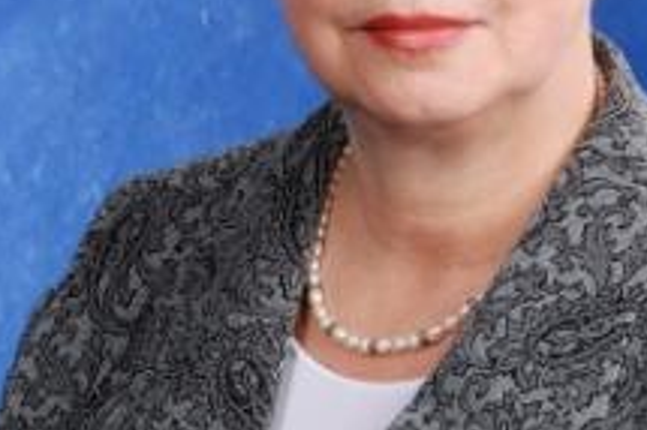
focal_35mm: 235
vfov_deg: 5.8
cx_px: 433
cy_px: 72
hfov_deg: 8.8
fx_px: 4221
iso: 400
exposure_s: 1/100
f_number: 9
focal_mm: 75
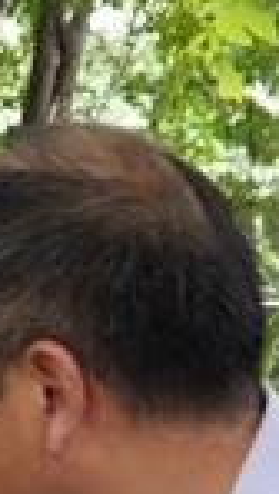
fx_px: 1759
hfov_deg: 8.4
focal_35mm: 134
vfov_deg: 15.9
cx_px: -369
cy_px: 403
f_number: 4
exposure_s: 1/40
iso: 160
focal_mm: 34
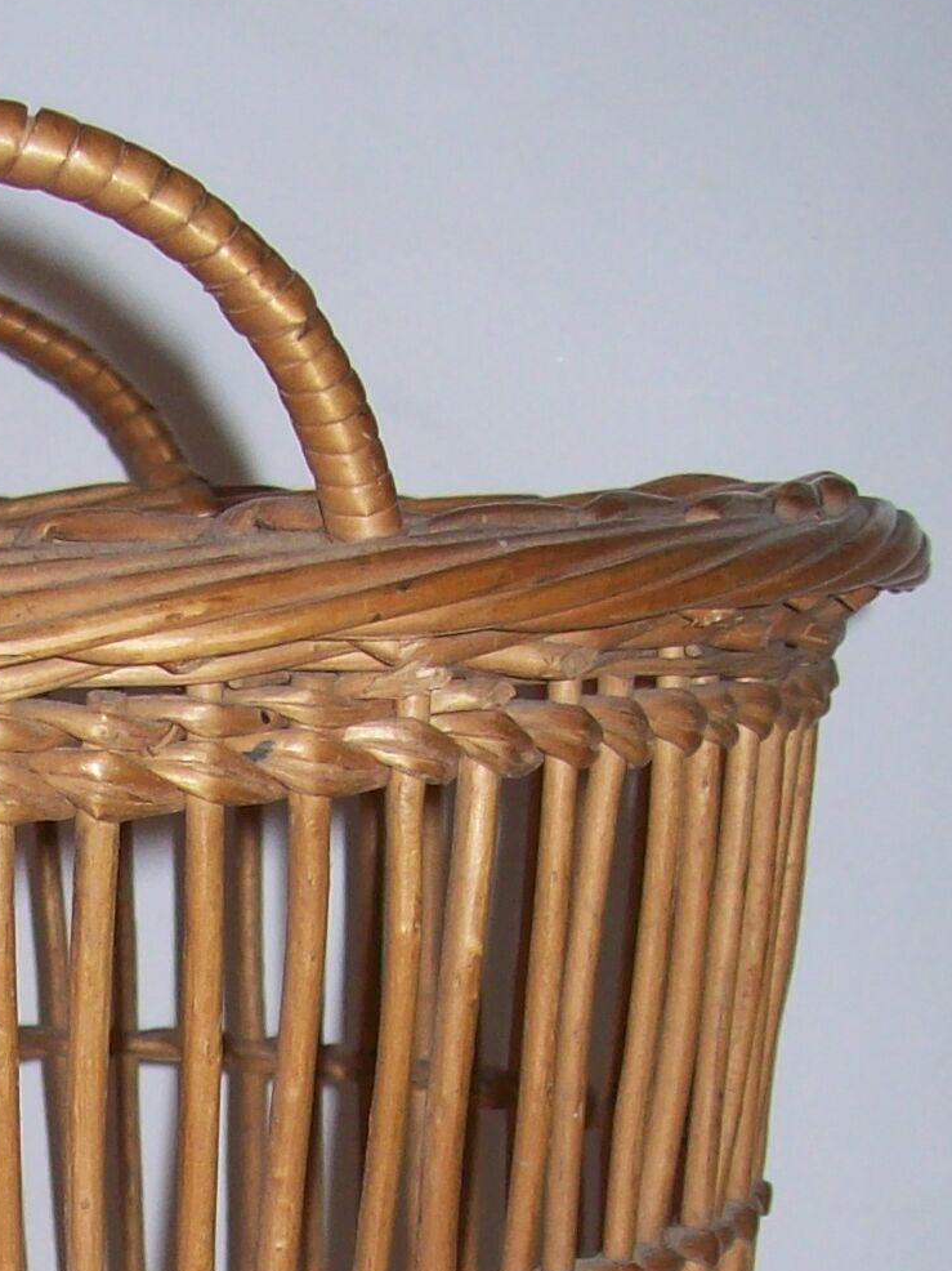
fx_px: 3815
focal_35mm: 104
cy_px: 1445
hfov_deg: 13.9
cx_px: -85
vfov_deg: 18.1
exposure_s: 1/64
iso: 80
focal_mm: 6
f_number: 2.7
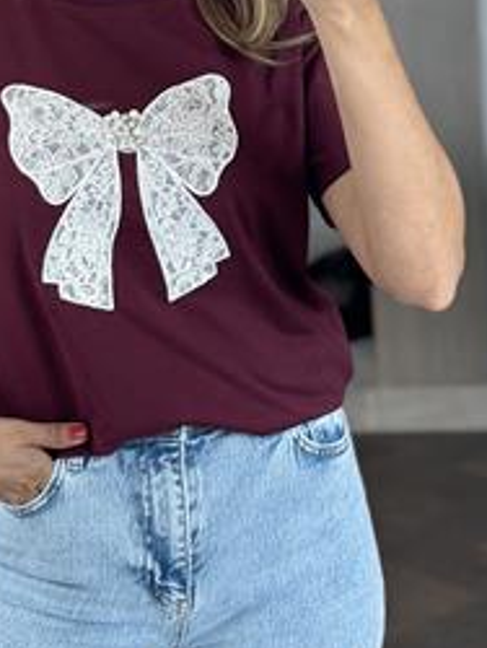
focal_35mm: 97
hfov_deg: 15.2
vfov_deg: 19.9
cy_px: 96
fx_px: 1816
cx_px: 171
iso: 80
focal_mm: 6.86
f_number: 1.78
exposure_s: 1/121
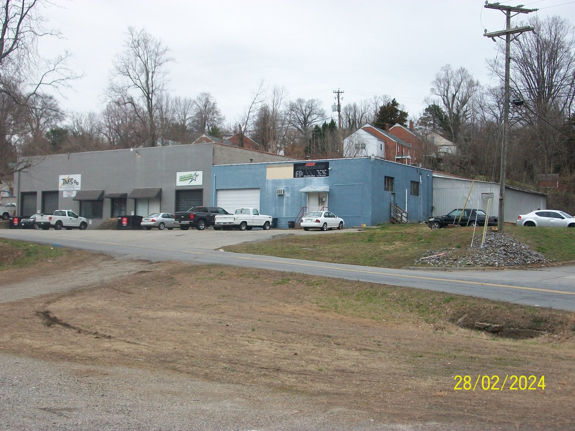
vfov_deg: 27.5
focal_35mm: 53
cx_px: 288
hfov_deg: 36.2
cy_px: 216
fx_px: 880
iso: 80
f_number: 3.6
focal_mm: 8.8
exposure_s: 1/320
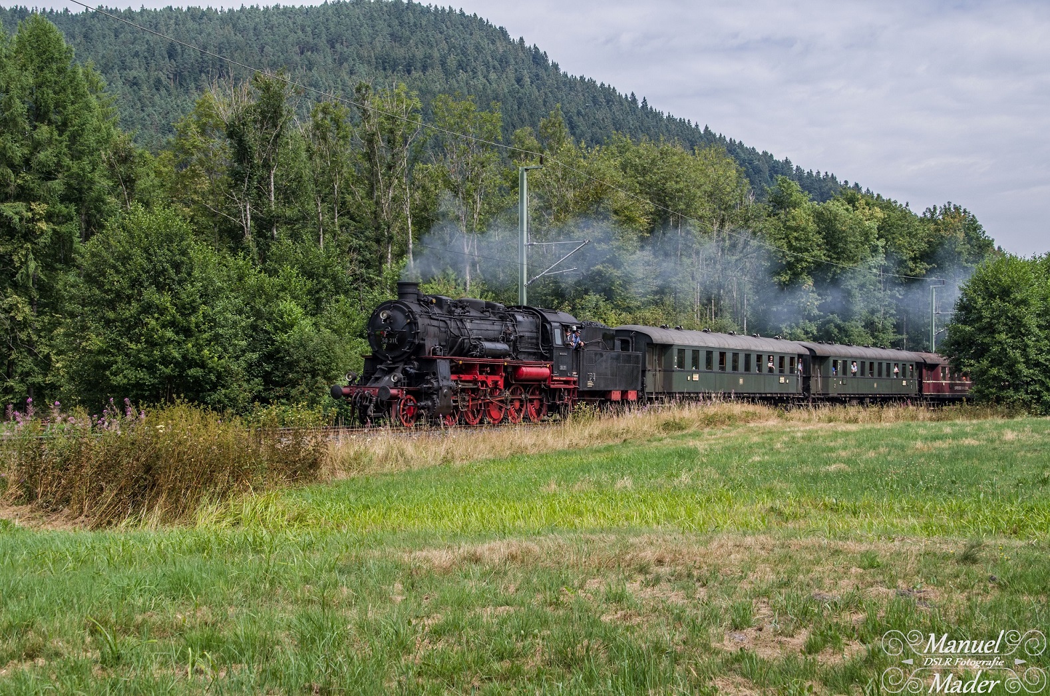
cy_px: 348
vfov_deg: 26.4
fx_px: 1484
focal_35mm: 51
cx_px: 525
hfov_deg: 39.0
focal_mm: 34
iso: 200
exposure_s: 1/400
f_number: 7.1
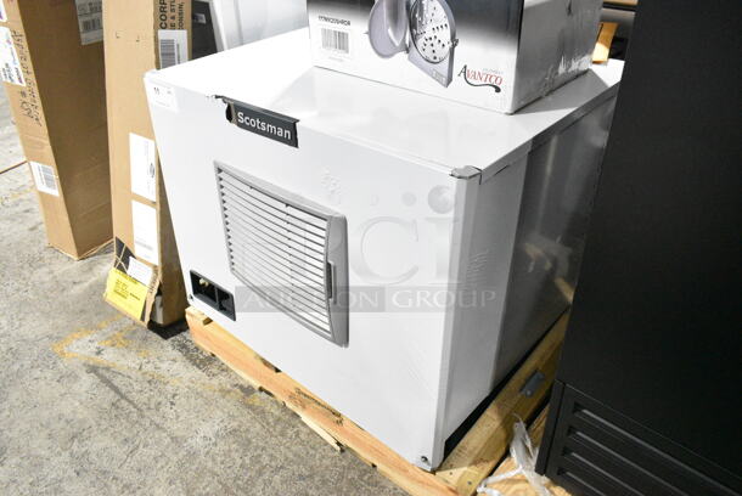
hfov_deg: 67.3
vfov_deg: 48.0
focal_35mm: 27
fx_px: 557
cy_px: 248
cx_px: 371
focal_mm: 18
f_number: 6.3
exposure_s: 1/160
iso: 6400
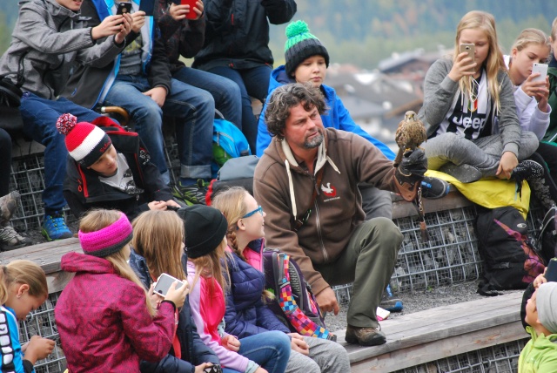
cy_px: 186
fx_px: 4646
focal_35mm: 300
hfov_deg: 6.9
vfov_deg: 4.6
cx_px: 278
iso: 800
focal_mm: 200
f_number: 5.6
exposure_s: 1/320
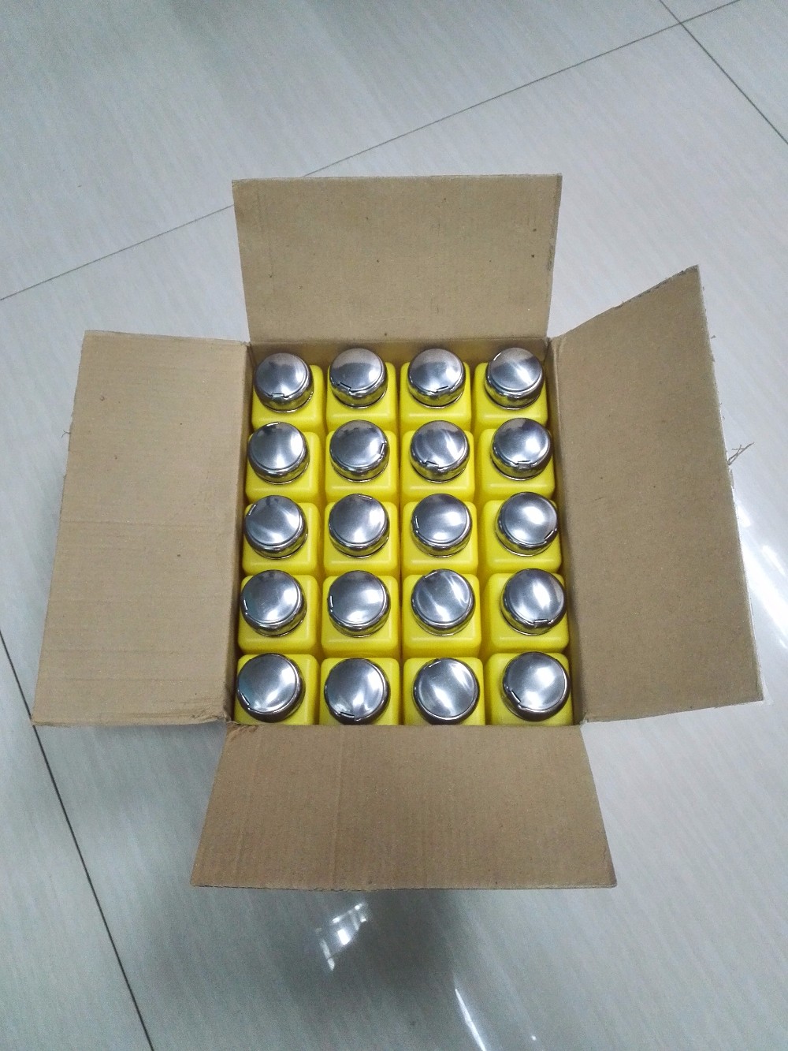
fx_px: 880
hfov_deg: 48.2
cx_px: 394
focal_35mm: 29
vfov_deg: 61.7
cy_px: 526
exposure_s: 1/33.3
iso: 320
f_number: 2
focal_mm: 3.8
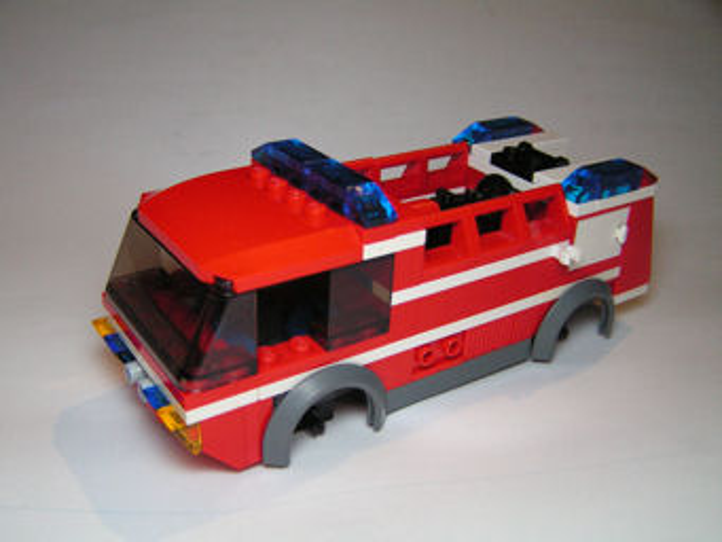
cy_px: 271
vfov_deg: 37.7
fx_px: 793
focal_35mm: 38
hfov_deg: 49.0
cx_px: 361
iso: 200
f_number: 2.8
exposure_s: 1/40
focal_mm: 6.3
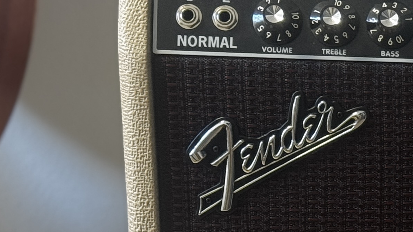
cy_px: 358
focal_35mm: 176
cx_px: 618
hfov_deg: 11.7
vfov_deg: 6.8
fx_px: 1927
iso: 125
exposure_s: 1/50
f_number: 1.78
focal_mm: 6.76
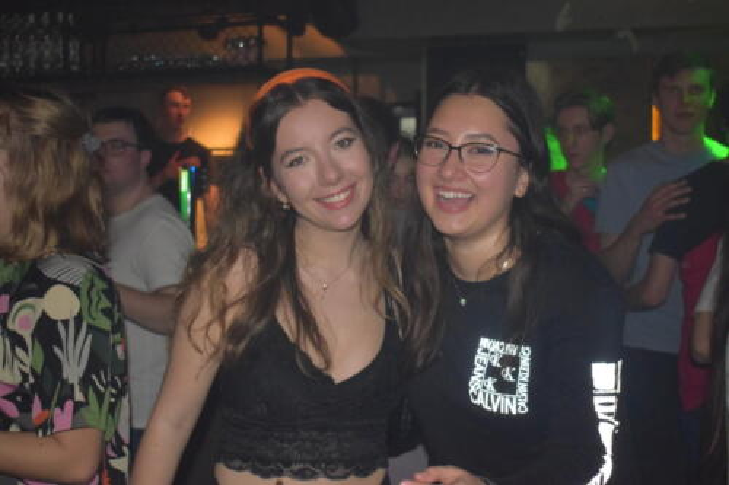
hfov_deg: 37.9
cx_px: 364
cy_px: 242
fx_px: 1063
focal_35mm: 52
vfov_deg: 25.7
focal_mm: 35
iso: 3200
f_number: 4.5
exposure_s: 1/60
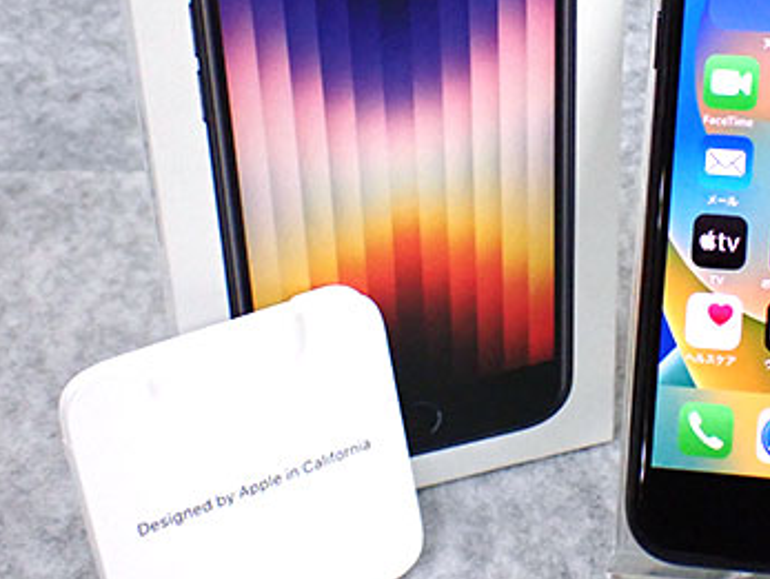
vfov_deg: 19.3
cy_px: 155
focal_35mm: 76
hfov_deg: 25.4
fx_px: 1692
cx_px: 553
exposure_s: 1/160
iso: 800
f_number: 2.9
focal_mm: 7.84
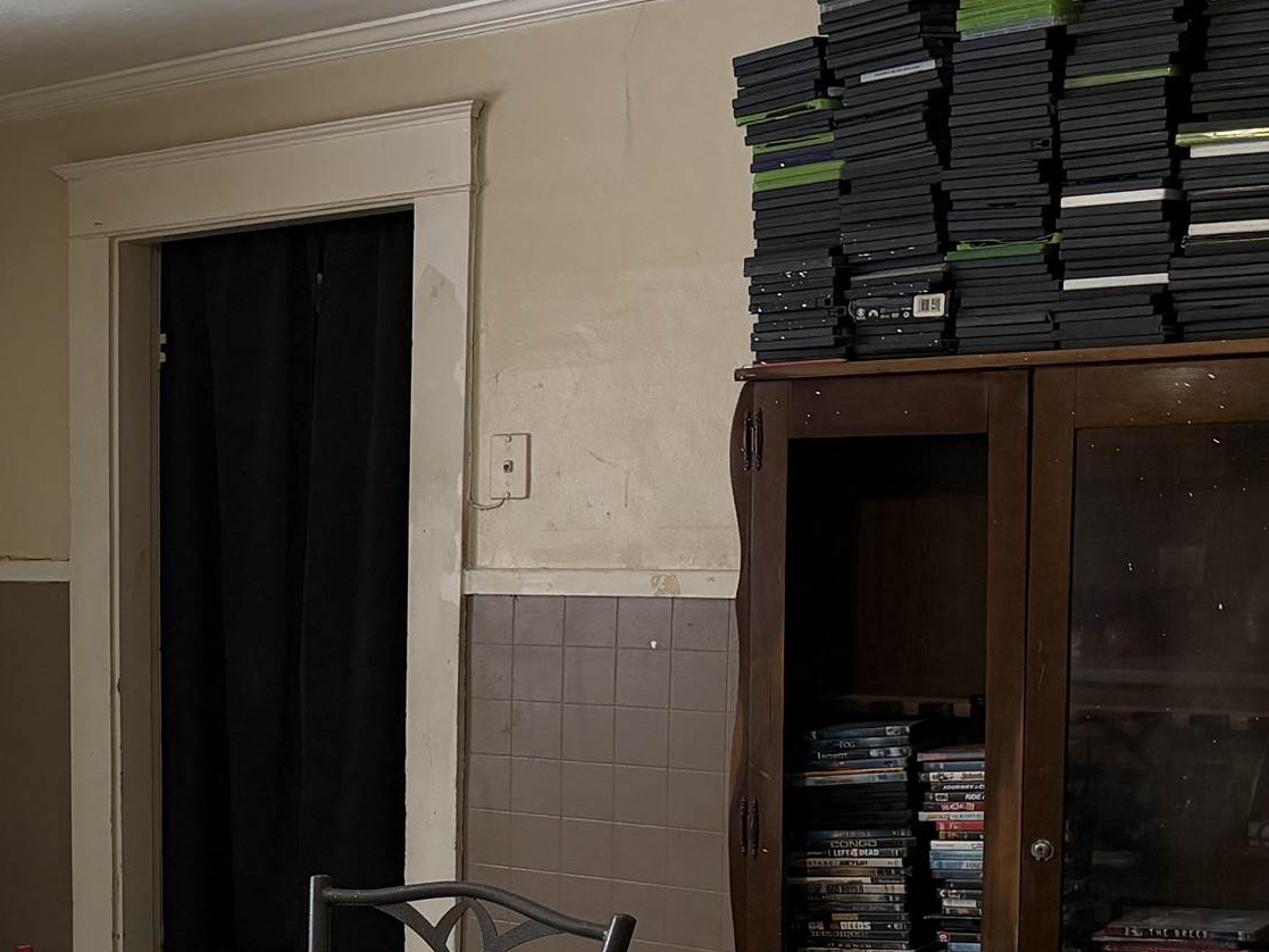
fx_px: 2420
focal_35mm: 66
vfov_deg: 22.0
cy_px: 738
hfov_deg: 26.2
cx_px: -260
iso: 200
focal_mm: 6.76
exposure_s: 1/197
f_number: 1.78
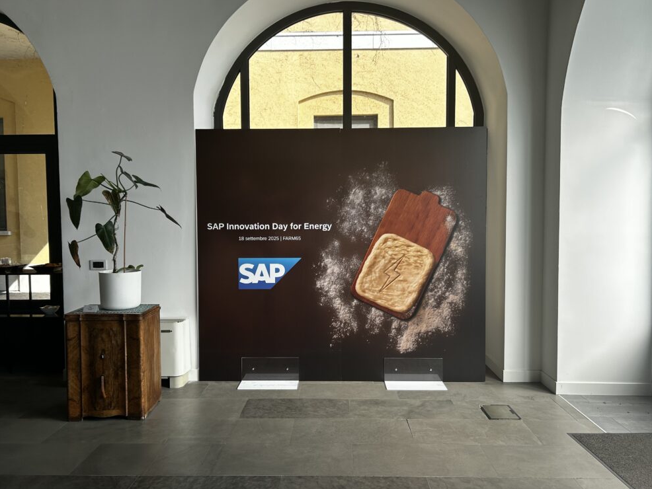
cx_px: 327
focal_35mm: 27
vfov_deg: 51.4
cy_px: 243
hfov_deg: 65.3
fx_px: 509
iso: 50
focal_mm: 5.7
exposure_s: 1/949
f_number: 1.5
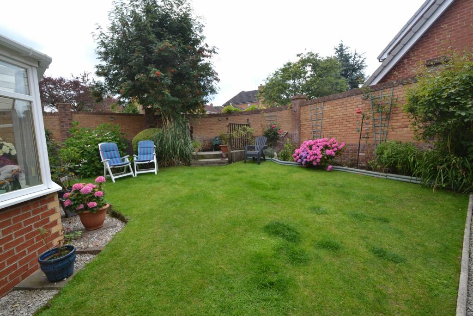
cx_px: 236
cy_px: 158
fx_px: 197
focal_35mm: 15
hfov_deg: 100.4
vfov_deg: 77.3
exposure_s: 1/160
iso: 100
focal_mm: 10
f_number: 6.3
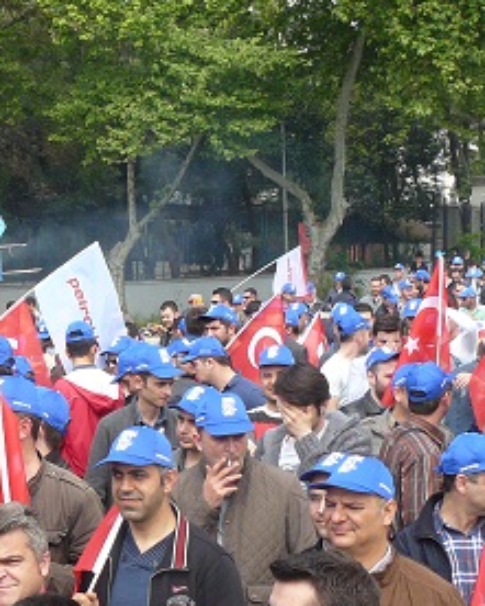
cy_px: 295
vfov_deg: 21.5
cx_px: -31
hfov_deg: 16.8
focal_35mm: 89
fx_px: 1596
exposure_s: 1/200
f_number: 5
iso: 100
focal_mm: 6
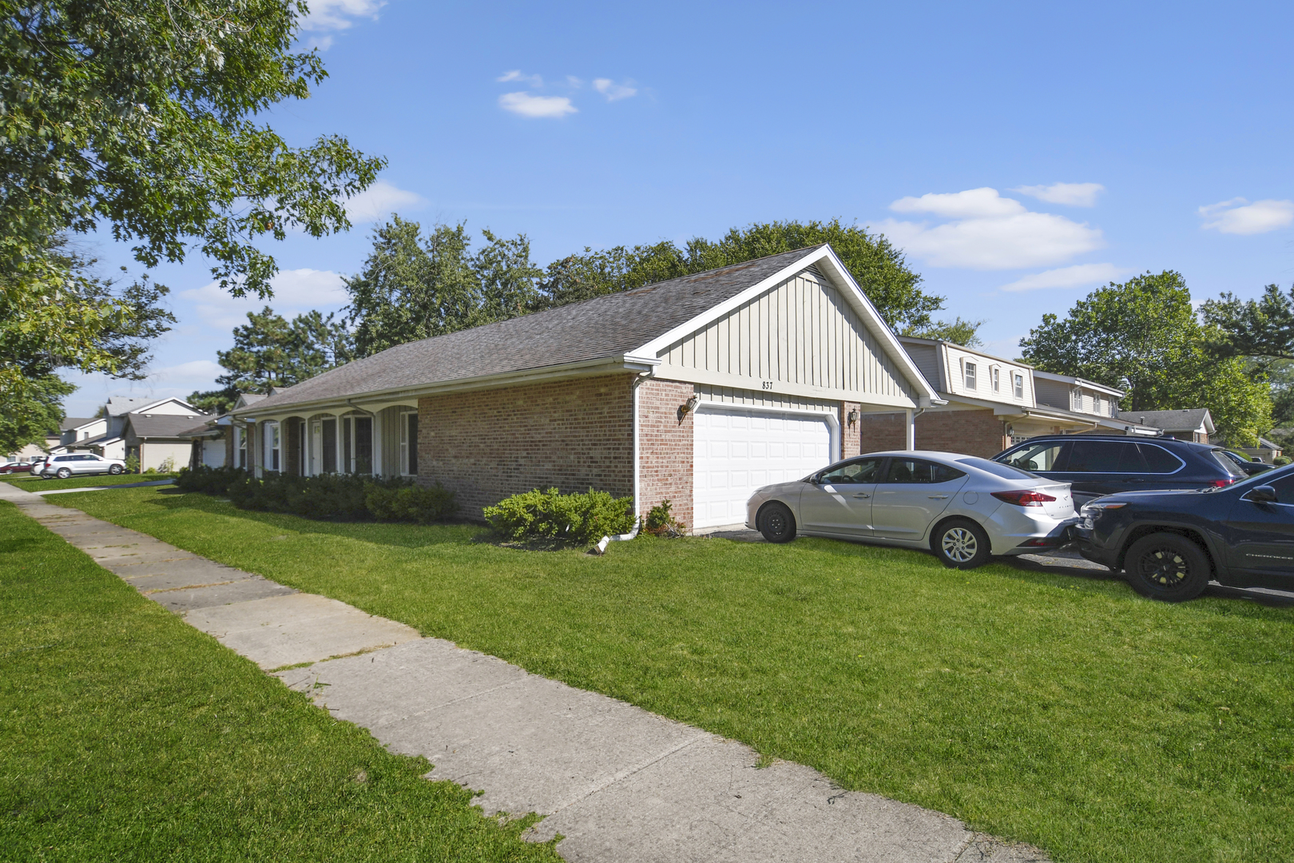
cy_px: 432
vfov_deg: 64.6
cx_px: 647
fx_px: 683
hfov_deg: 86.9
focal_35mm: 19
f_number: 3.8
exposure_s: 1/8000
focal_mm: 13
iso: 200
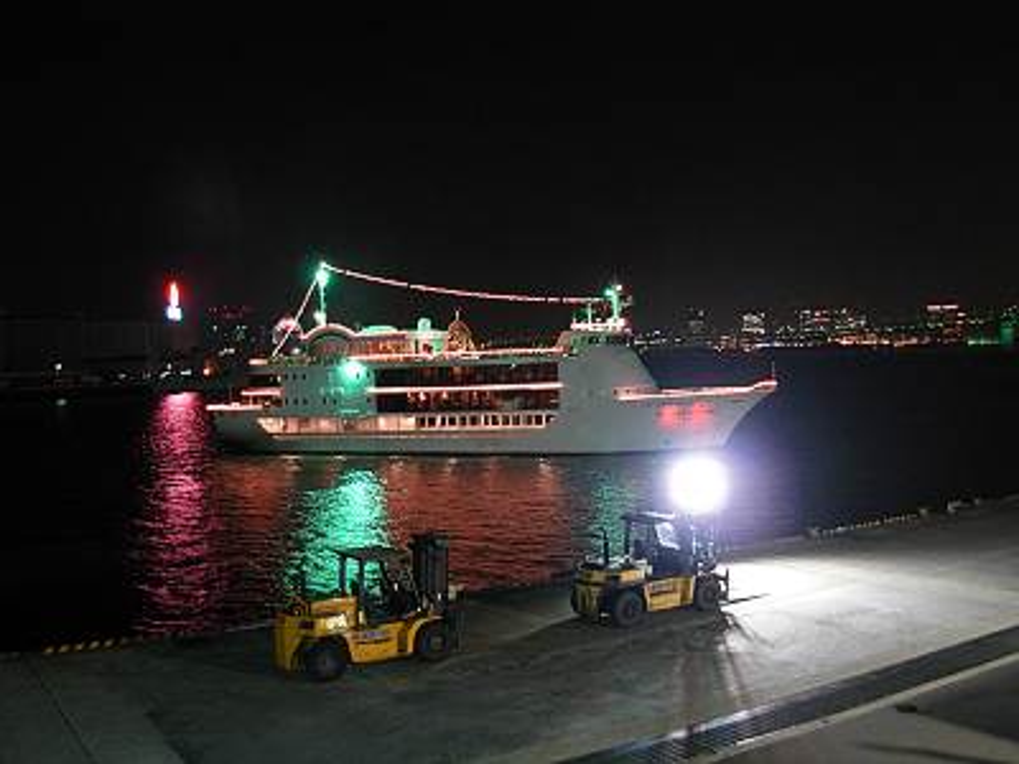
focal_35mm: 38
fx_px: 1119
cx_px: 510
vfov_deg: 37.7
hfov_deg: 49.0
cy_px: 382
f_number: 2.9
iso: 200
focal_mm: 6.3
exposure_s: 1/2.8
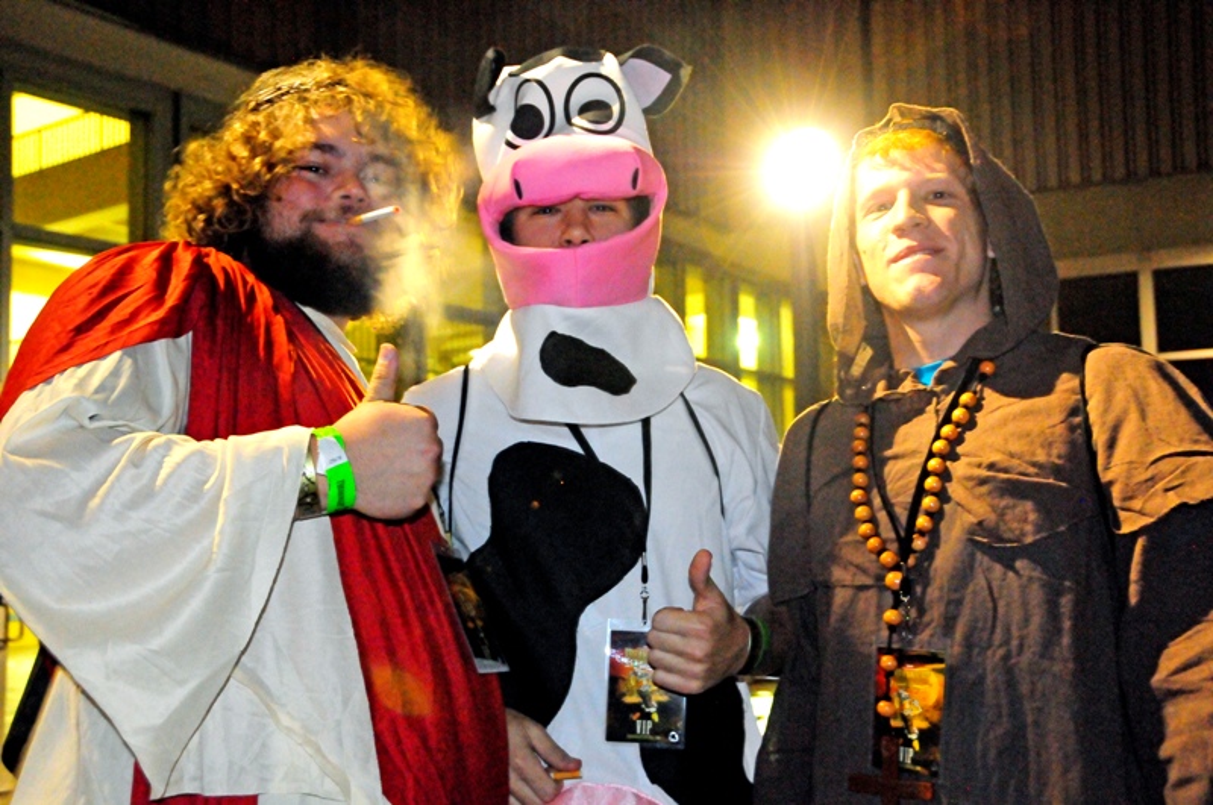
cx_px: 606
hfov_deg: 48.0
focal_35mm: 40
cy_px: 402
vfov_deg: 32.9
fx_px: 1363
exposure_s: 1/30
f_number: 4.5
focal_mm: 27
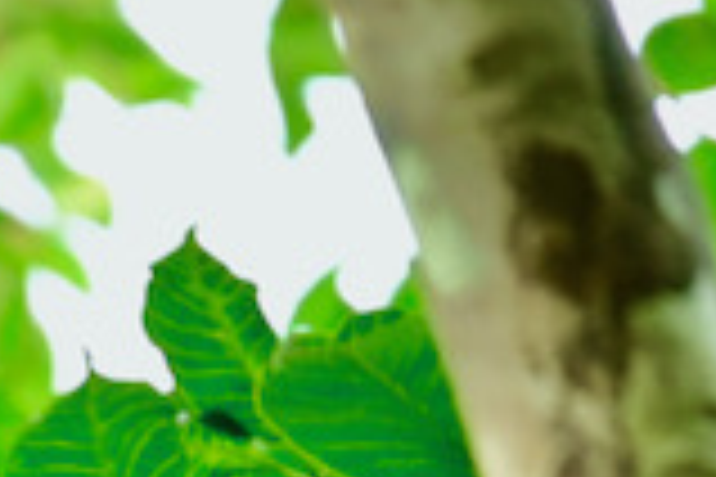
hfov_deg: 0.9
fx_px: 46855
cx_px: -986
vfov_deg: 0.6
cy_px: 1348
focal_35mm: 2356
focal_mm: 250
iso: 400
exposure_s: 1/20
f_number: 6.3
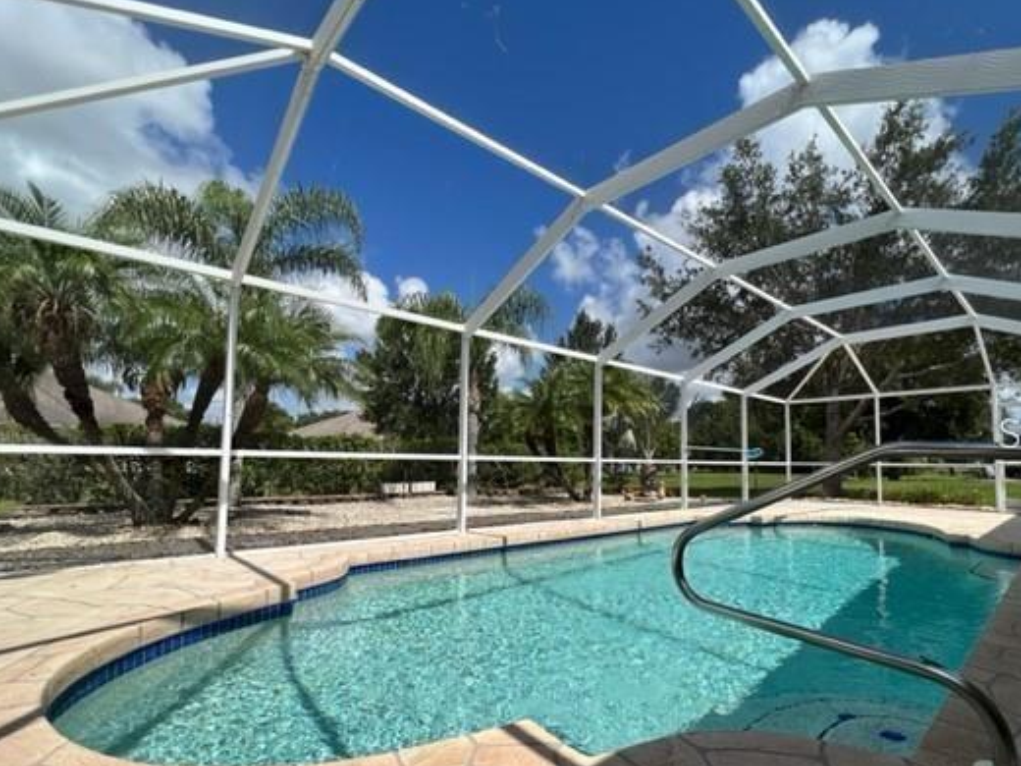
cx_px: 556
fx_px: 472
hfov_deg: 94.3
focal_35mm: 16
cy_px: 432
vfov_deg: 77.7
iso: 32
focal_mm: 1.57
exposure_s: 1/1575
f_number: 1.8
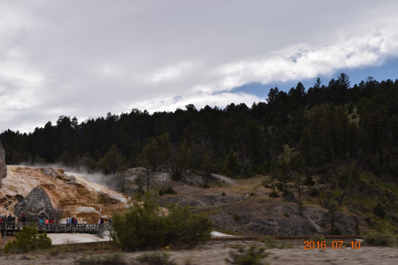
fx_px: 796
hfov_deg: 28.1
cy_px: 132
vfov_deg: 18.9
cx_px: 199
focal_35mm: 72
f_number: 14
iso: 100
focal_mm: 48
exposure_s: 1/200
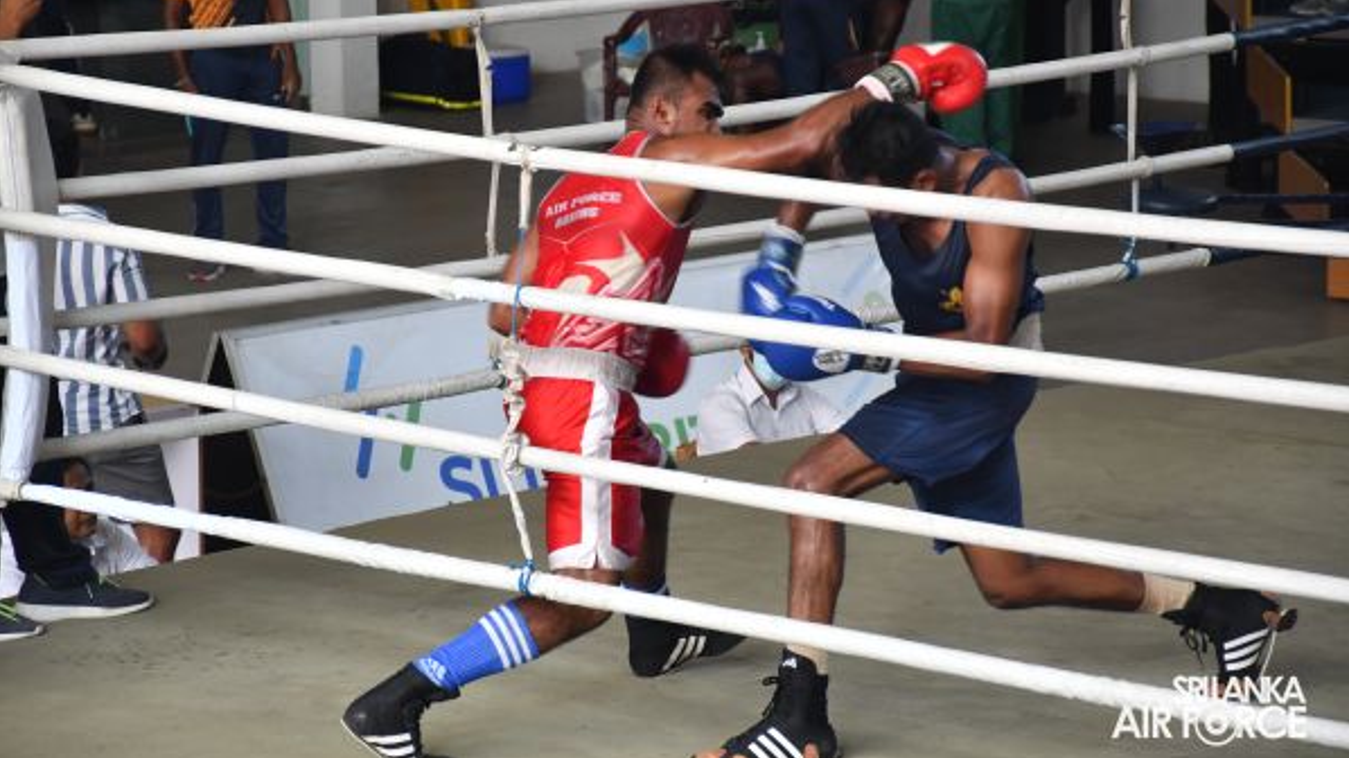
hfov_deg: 11.8
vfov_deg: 6.6
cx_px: 674
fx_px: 6544
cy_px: 320
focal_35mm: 183
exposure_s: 1/200
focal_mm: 116
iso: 800
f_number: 5.6
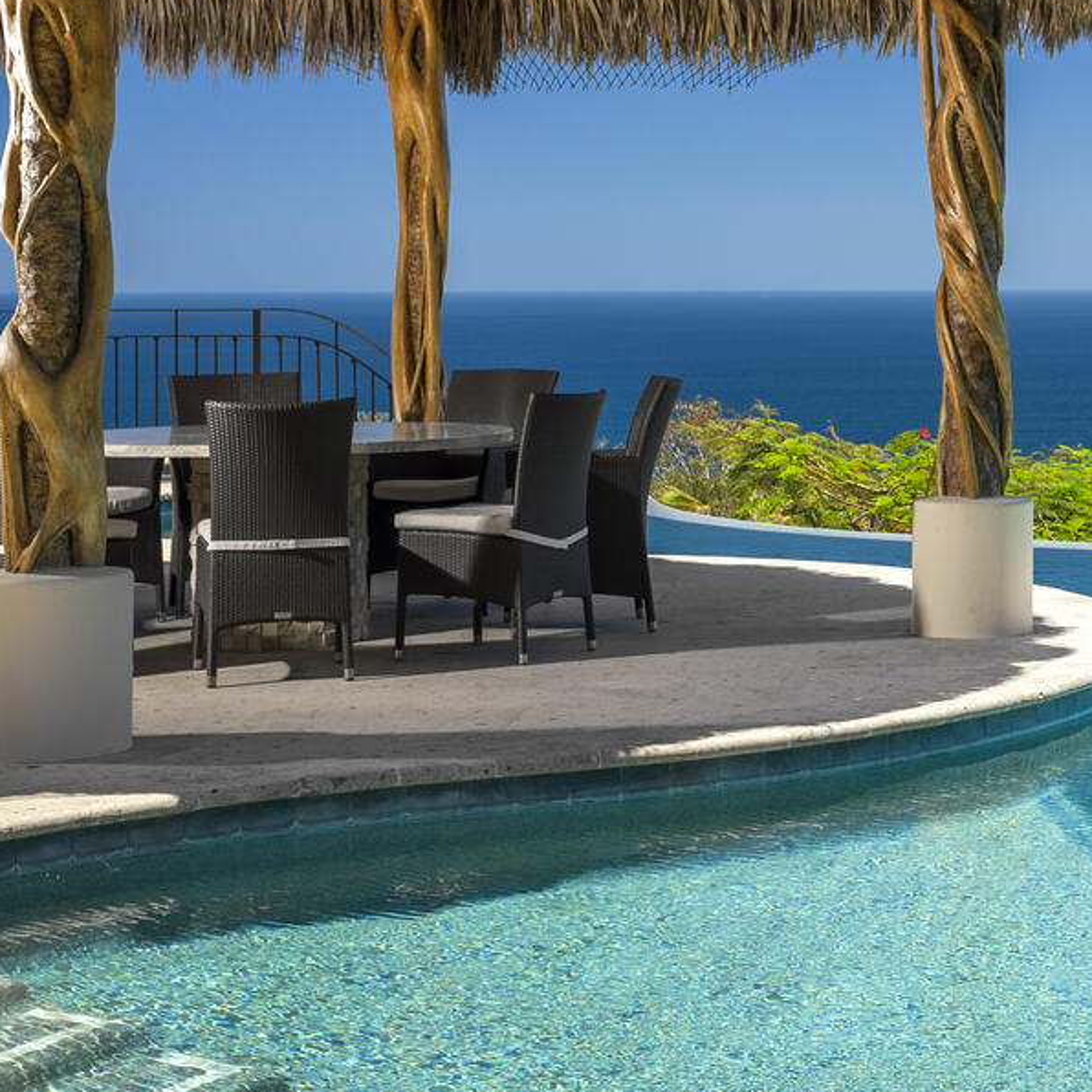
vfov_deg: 21.2
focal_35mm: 81
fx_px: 2891
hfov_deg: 20.6
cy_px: 262
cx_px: 1130
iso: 200
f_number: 9
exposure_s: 1/160
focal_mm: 35
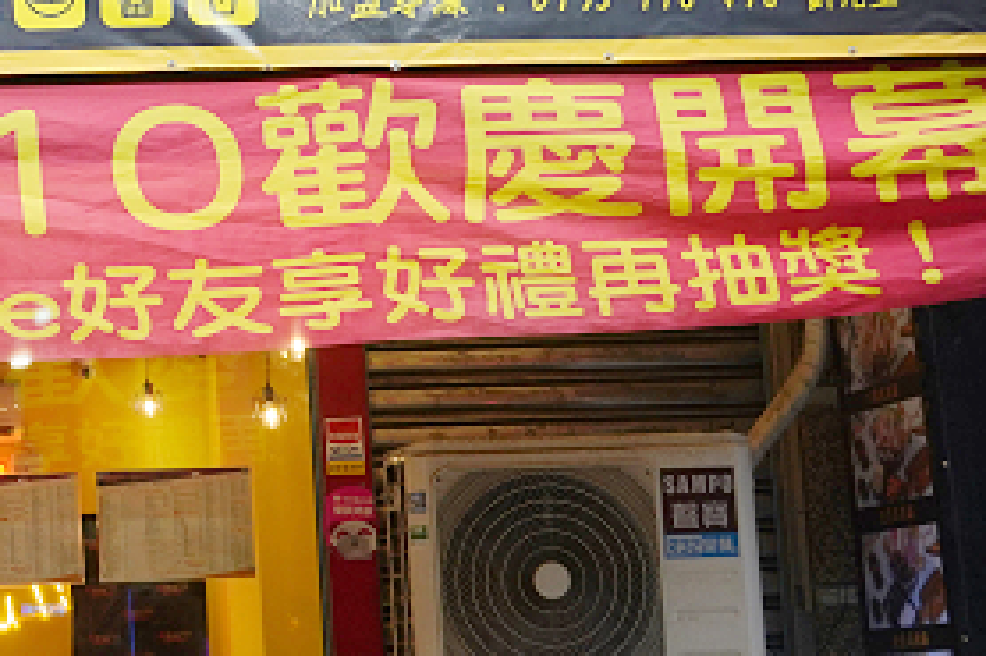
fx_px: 3312
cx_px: -390
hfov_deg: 15.8
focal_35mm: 121
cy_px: 71
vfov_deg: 11.2
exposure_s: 1/160
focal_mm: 28
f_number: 4
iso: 640
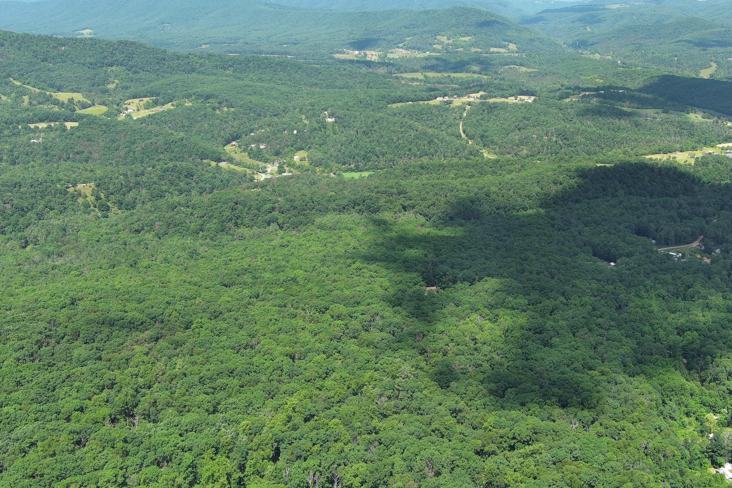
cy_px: 278
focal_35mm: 38
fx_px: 773
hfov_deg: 50.2
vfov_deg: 35.0
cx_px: 460
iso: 100
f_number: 2.8
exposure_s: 1/581
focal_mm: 10.57
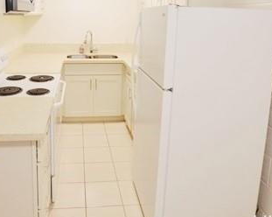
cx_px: 102
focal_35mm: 29
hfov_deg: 59.7
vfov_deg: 47.4
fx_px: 233
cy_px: 46
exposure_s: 1/60
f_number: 4
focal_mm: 10
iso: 400
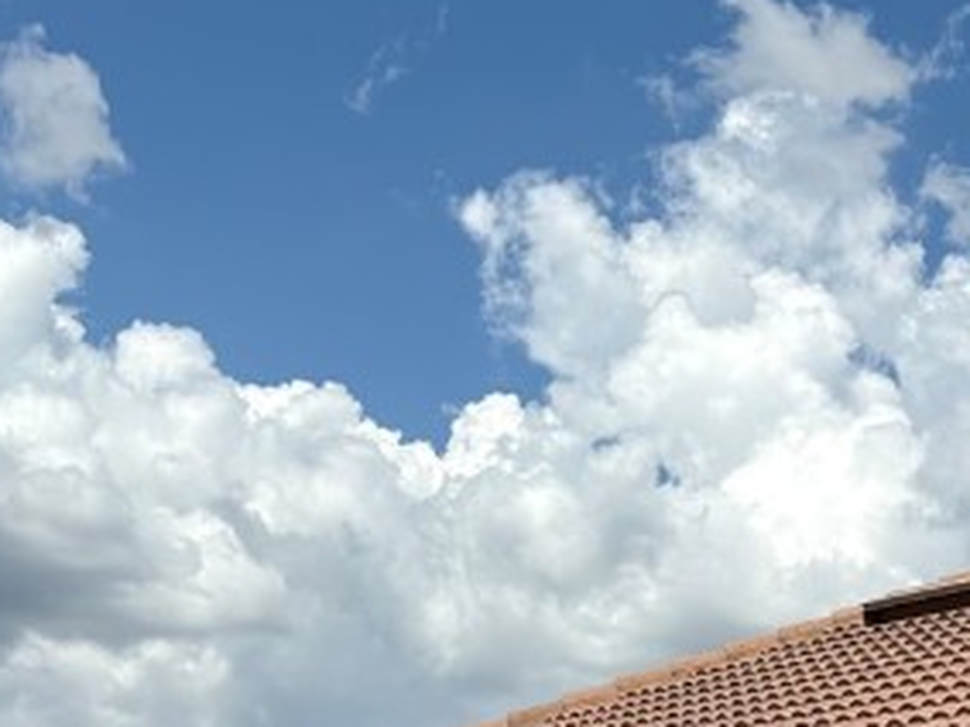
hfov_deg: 19.5
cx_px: 1193
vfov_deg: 15.0
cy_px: 946
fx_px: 2633
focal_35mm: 94
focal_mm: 5.96
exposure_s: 1/5814
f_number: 1.6
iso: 50
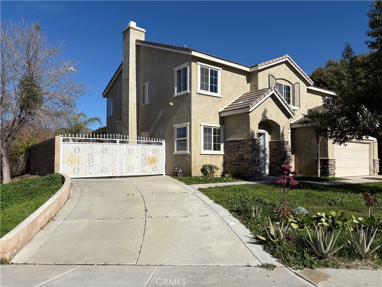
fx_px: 287
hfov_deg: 67.3
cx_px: 191
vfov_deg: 53.1
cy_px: 144
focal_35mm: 26
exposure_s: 1/8850
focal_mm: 5.96
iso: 50
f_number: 1.6
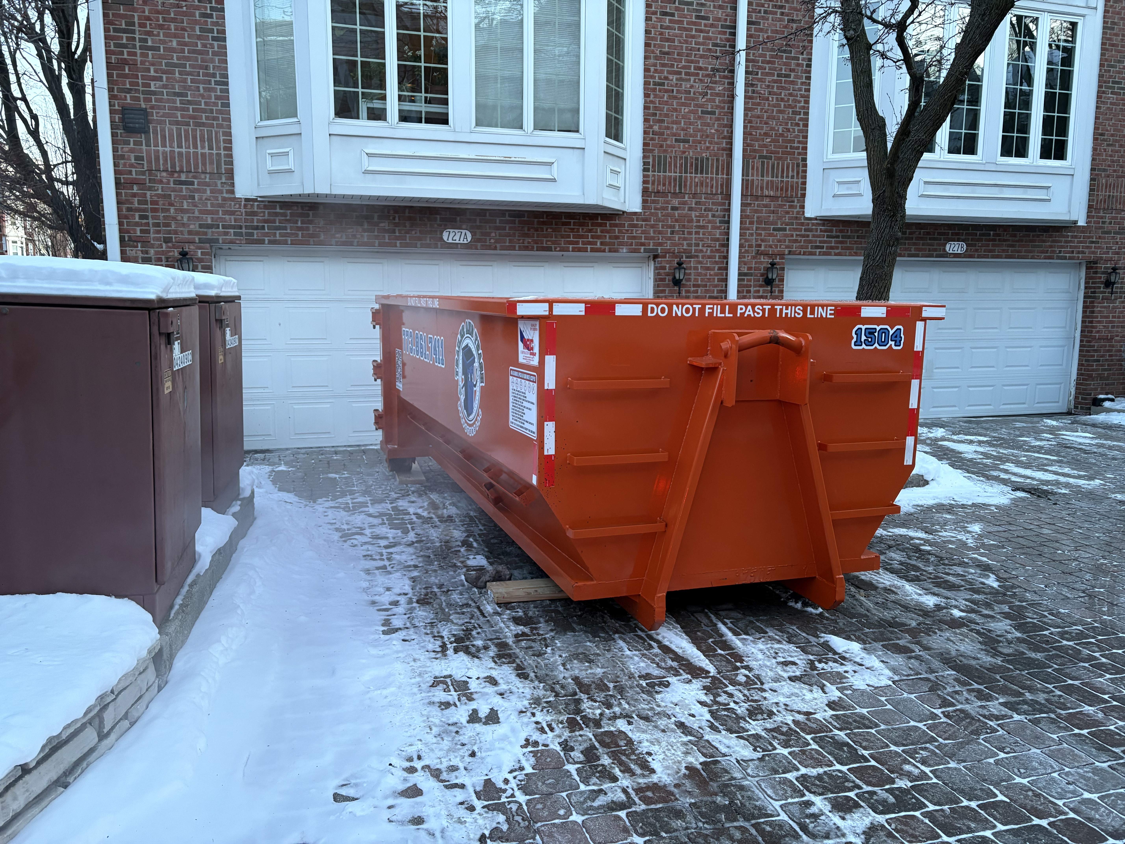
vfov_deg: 53.1
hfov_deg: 67.3
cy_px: 422
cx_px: 562
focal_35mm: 26
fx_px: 845
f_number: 1.6
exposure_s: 1/51
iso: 200
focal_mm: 5.96
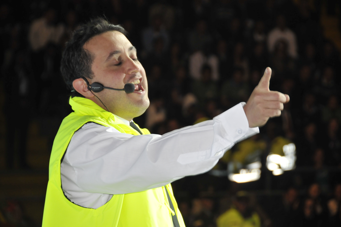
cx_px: 170
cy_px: 114
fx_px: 1703
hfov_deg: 11.4
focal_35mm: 180
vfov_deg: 7.6
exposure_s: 1/80
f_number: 5.3
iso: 800
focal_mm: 120
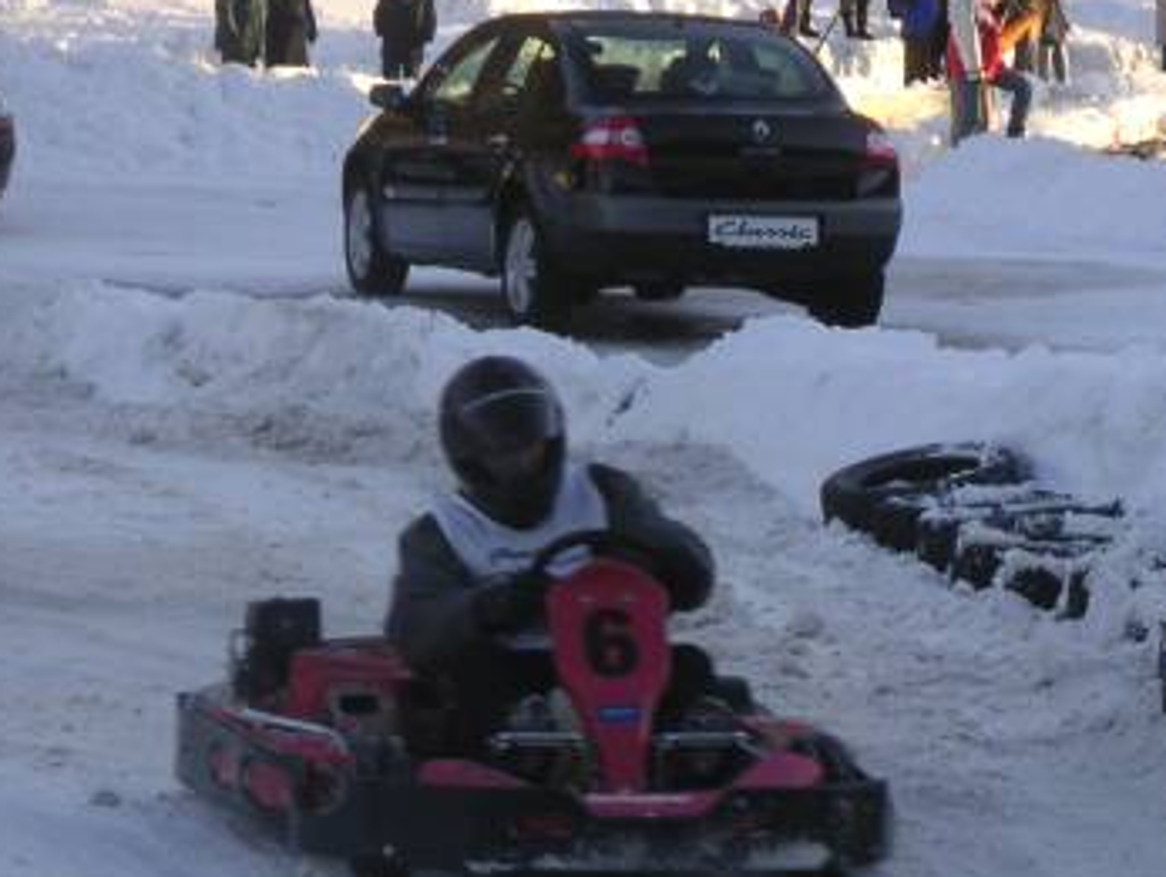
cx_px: 679
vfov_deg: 8.5
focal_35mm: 175
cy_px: 763
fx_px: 5901
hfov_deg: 11.3
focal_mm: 14.7
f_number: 3.4
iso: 50
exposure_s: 1/125
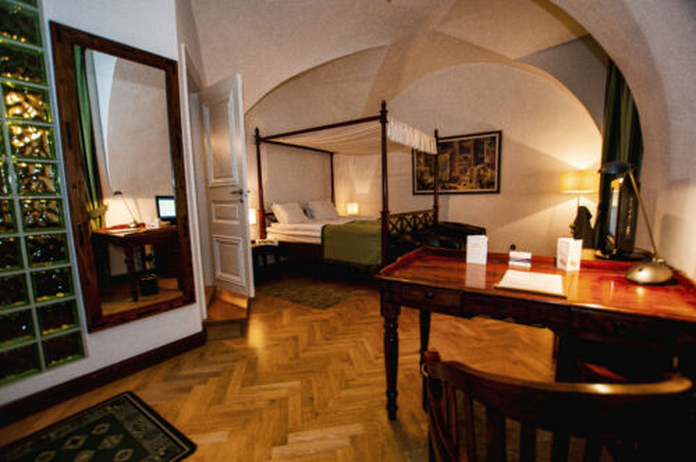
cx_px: 348
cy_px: 231
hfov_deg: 100.5
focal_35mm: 15
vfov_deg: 77.2
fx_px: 290
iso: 200
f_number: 3.5
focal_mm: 10
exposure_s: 1/15
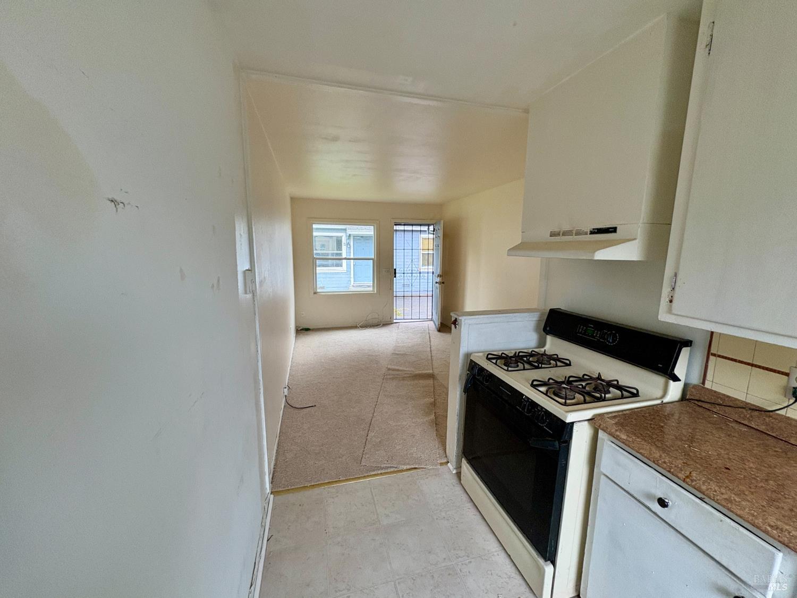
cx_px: 398
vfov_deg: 85.7
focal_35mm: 14
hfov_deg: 102.1
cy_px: 299
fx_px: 322
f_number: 2.2
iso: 250
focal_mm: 2.22
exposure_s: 1/86
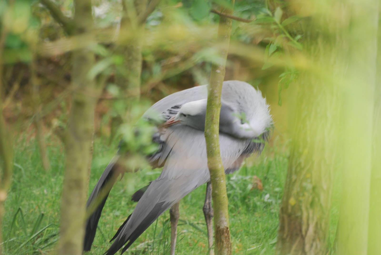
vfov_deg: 3.1
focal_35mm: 450
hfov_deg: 4.6
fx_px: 4768
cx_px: 190
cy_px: 128
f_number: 5.6
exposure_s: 1/100
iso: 400
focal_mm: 300
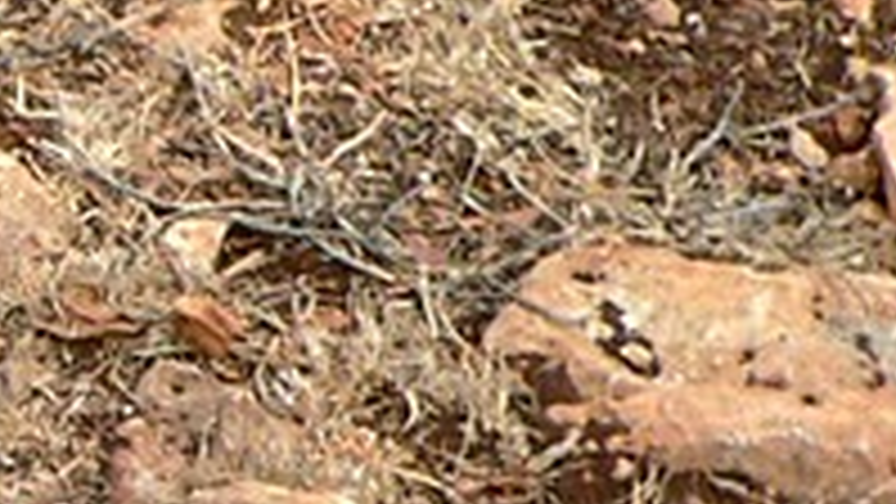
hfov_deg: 9.3
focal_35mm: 210
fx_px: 4990
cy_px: 1102
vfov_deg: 5.6
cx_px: -1186
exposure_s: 1/250
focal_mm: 6
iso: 80
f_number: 3.3
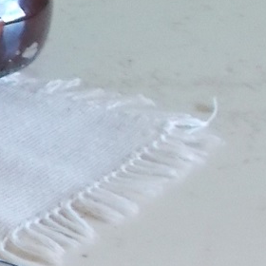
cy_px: 197
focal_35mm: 164
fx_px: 1426
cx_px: -324
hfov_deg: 9.7
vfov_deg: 10.6
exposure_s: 1/25
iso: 200
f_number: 3.2
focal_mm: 4.6
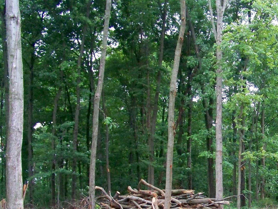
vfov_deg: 23.9
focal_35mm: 60
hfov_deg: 31.3
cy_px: 178
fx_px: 482
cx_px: 224
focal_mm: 5.85
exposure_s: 1/200
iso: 400
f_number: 2.8
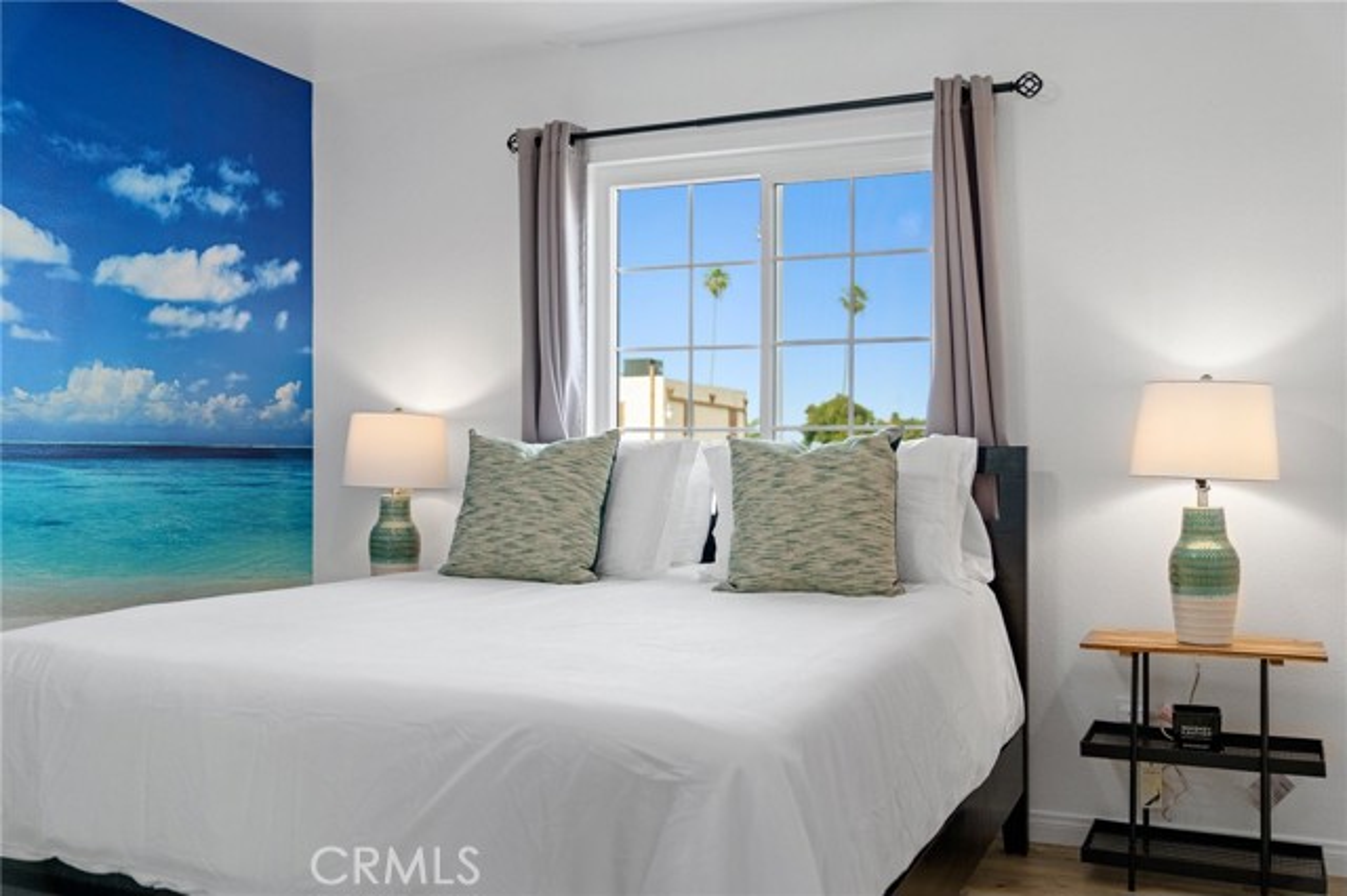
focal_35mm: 33
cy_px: 448
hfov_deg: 57.2
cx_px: 674
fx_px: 1234
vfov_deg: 39.9
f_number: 2.8
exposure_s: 1/250
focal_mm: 33
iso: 320
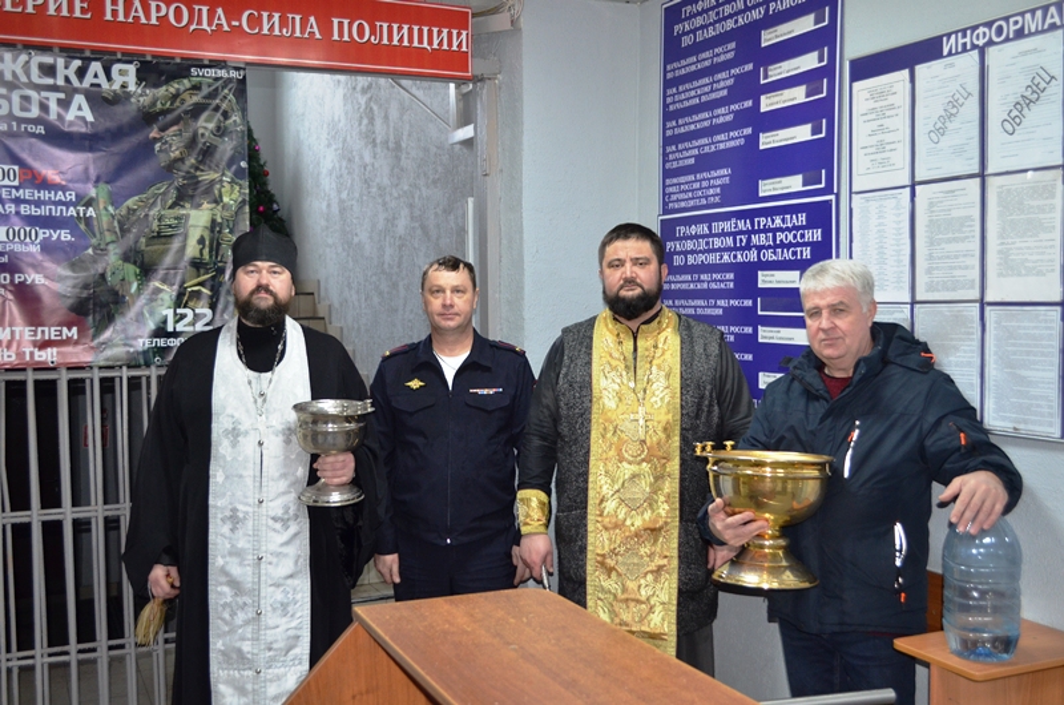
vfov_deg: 36.7
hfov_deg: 53.2
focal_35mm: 36
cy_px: 352
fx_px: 1062
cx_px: 532
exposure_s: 1/60
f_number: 4
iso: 800
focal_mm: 24
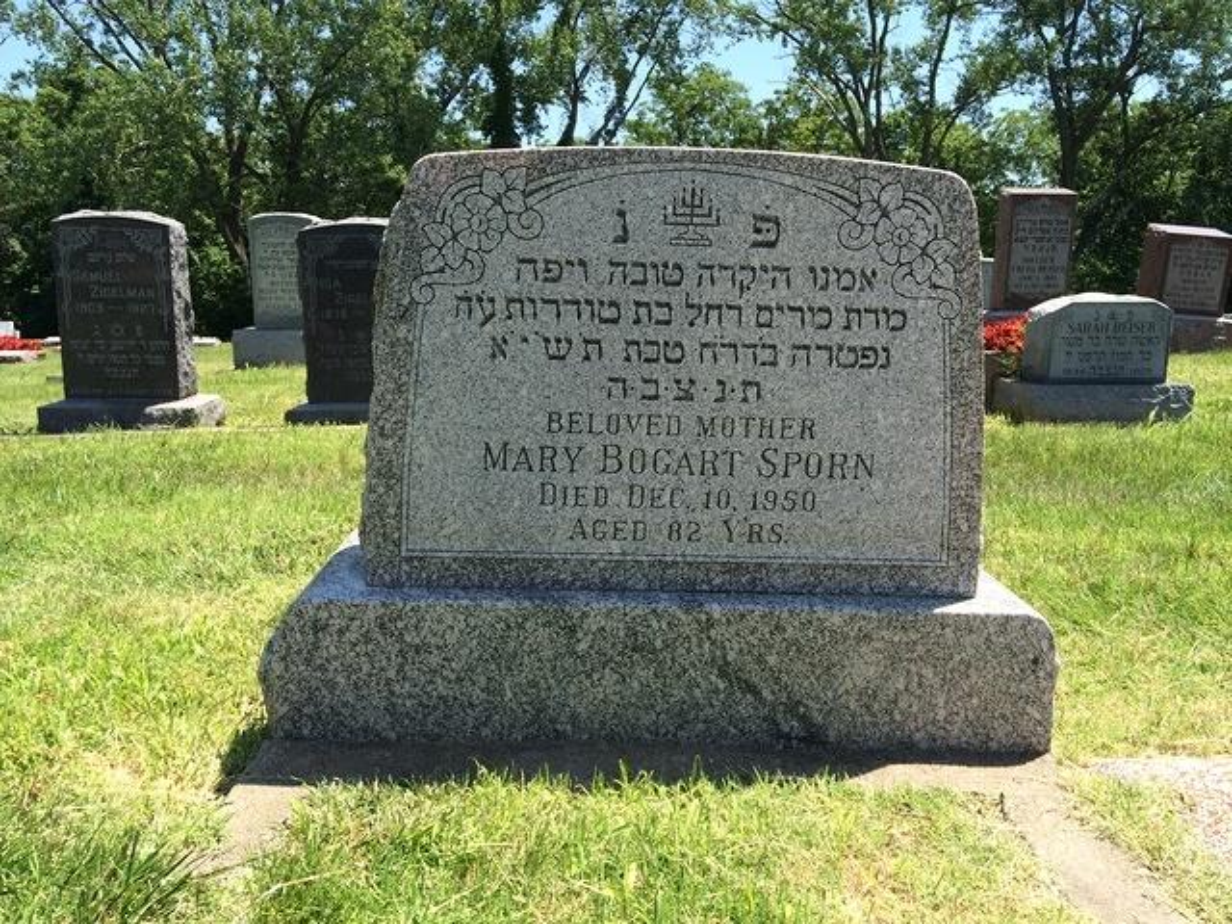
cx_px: 616
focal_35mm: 30
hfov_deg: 60.0
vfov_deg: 46.8
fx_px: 1068
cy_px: 462
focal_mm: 4.12
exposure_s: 1/1053
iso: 32
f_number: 2.2
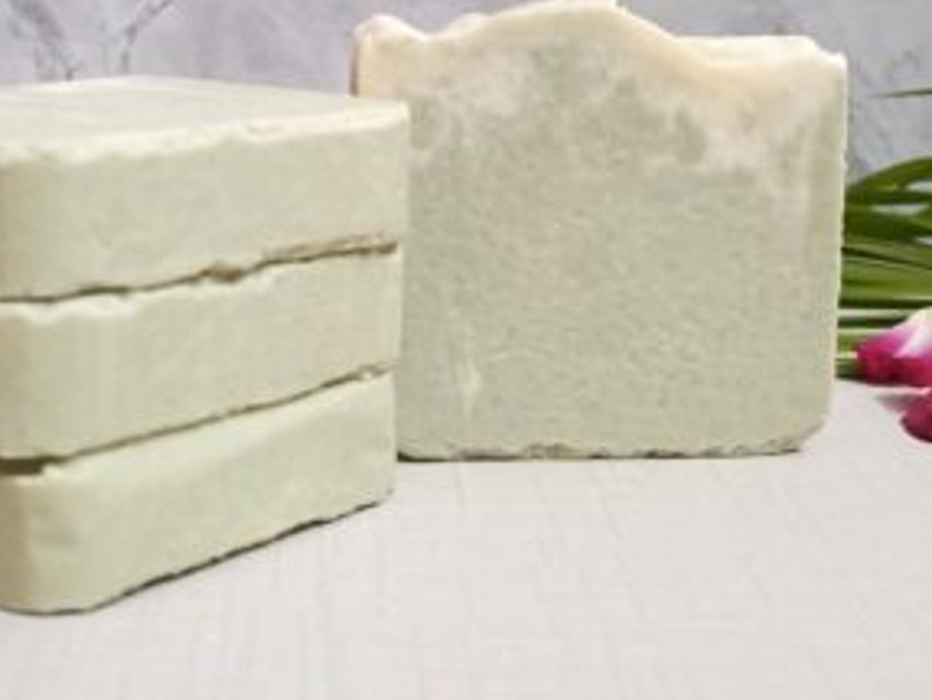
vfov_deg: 21.2
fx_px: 1859
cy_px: 194
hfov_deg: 28.0
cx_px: 352
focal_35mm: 69
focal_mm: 7.08
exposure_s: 1/25
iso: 1250
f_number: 4.5
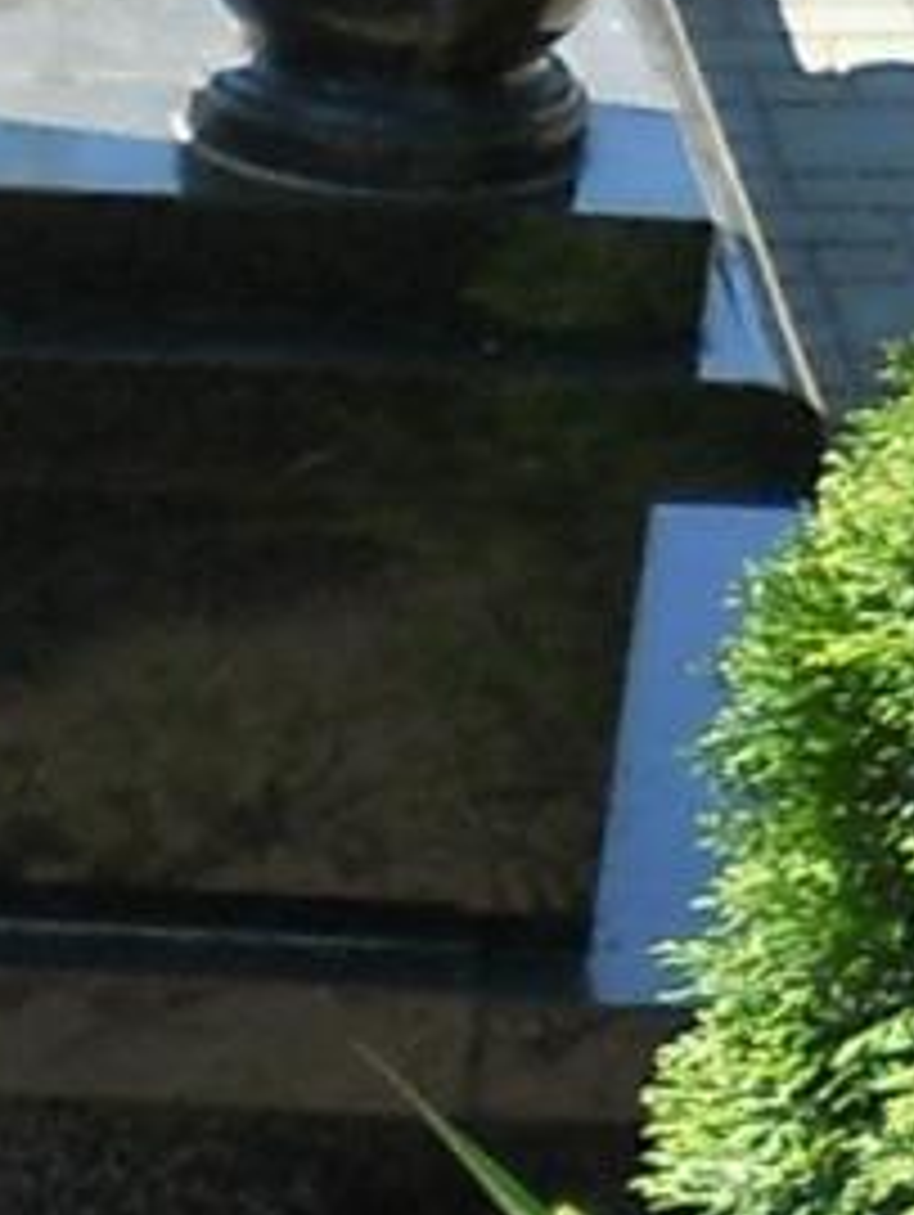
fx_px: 10369
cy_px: 2070
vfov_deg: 6.6
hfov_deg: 4.8
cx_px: -1666
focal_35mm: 295
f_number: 3.1
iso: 80
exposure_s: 1/320
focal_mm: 6.72
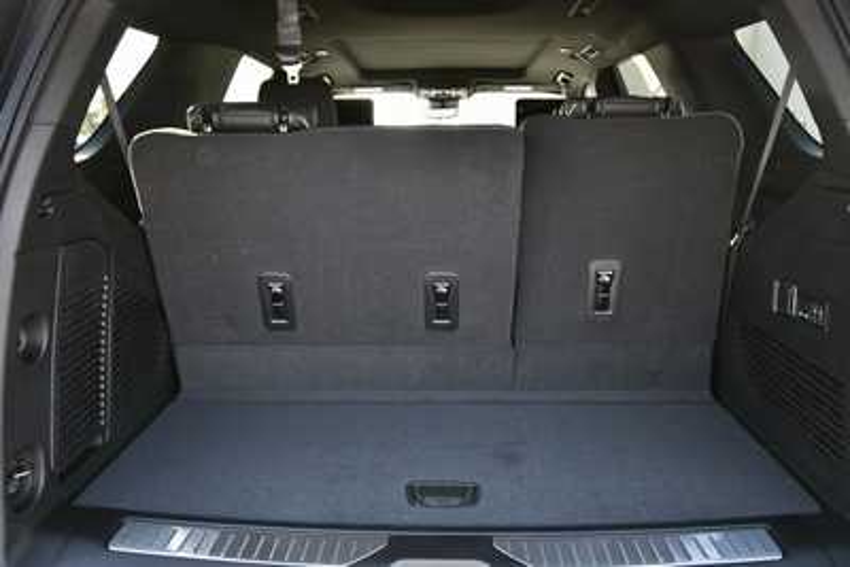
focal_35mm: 30
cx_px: 425
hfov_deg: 61.9
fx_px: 709
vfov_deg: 43.6
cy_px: 284
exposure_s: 1/125
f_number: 5.6
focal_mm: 20
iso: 800
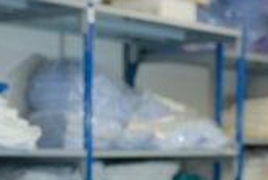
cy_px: 302
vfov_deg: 9.8
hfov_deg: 15.2
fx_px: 1006
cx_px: 161
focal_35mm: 135
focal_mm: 35
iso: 160
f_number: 3.2
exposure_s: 1/80
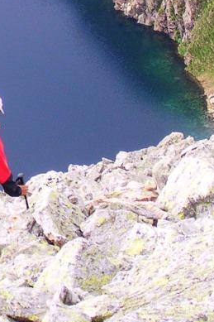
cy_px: 43
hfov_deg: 4.3
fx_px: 2811
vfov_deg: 6.5
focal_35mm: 315
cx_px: -179
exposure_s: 1/43.9
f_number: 4.9
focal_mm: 17.4
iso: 50
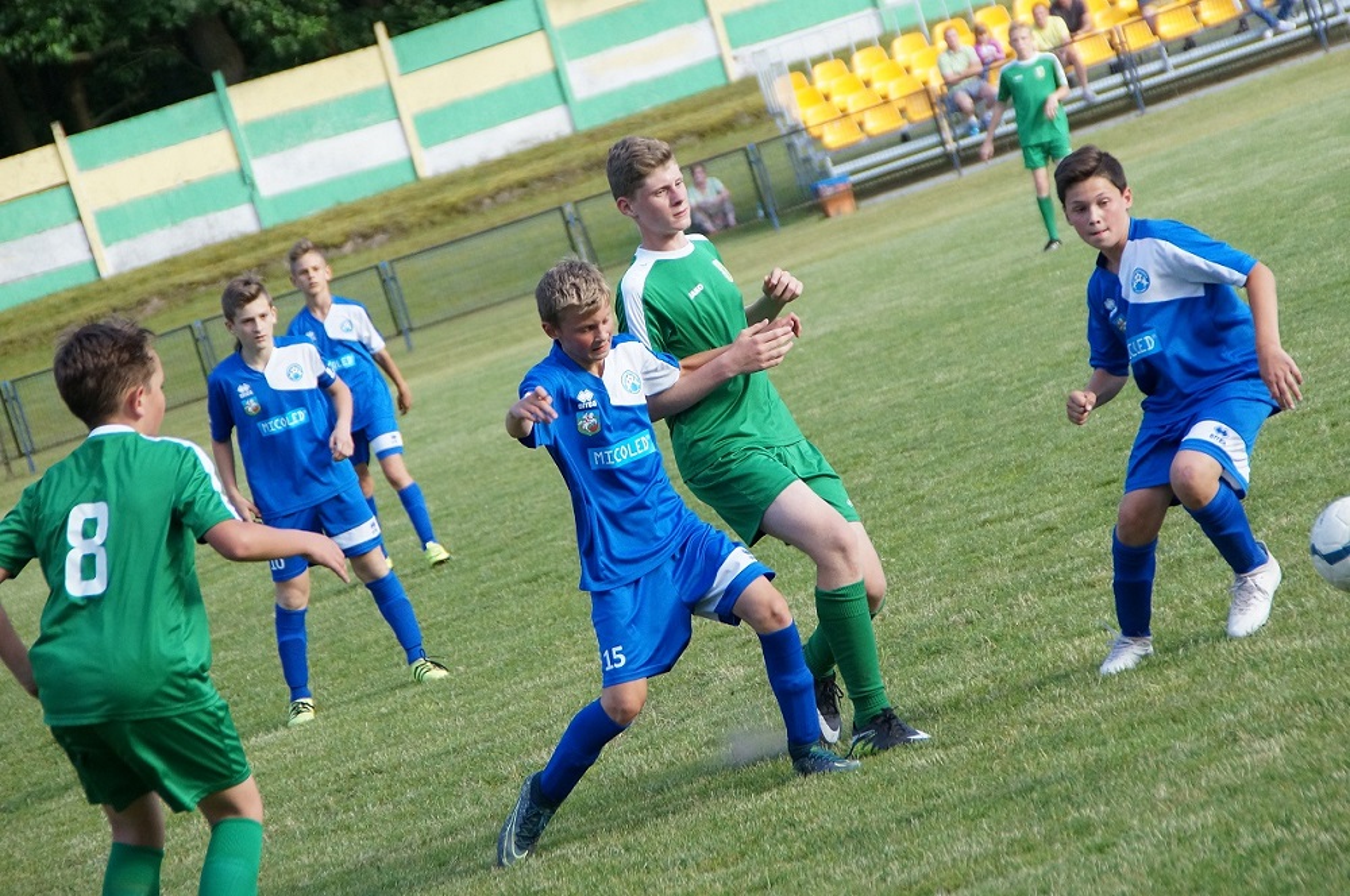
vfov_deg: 7.0
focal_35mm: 195
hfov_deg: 10.6
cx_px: 675
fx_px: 7303
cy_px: 448
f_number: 6.3
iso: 1250
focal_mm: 130
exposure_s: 1/2000
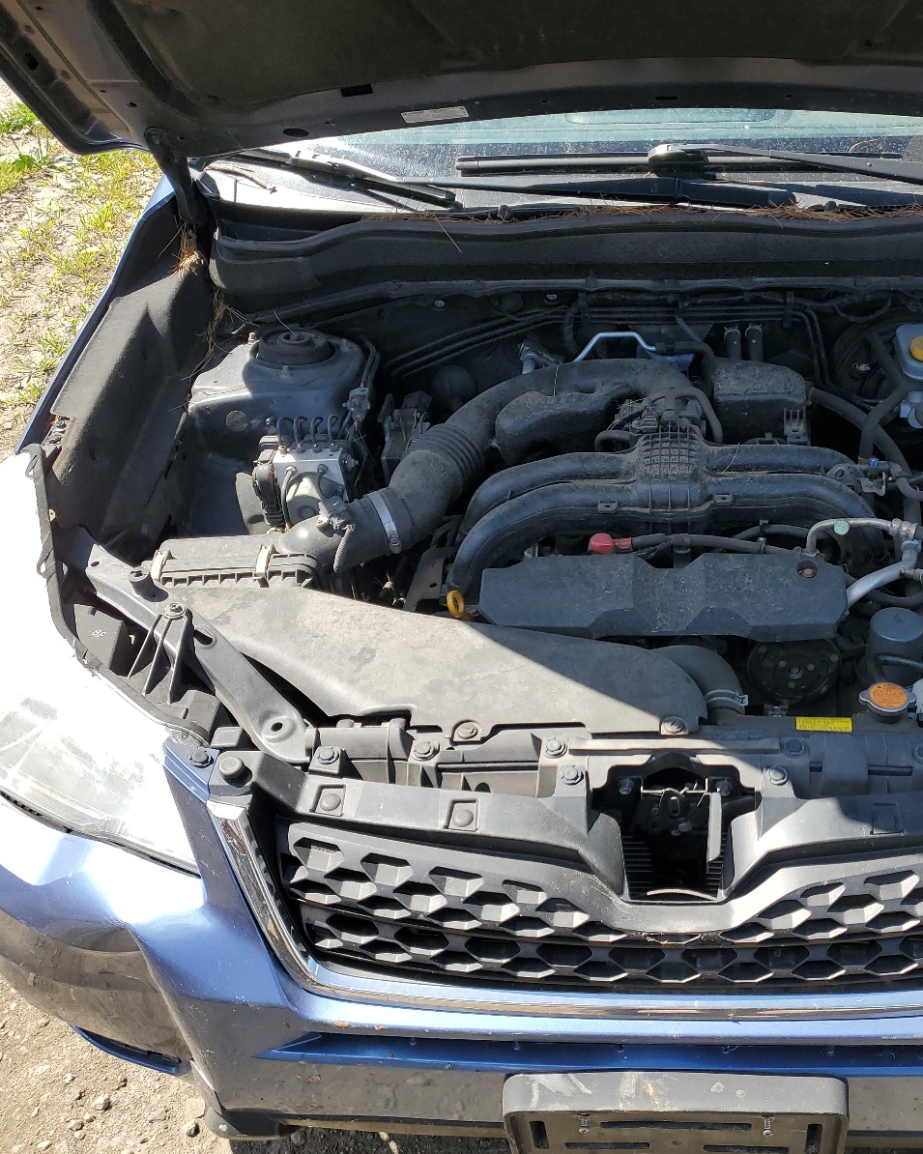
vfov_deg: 52.8
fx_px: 1161
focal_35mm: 34
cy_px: 576
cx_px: 660
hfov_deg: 42.4
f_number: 1.5
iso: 50
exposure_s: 1/1250
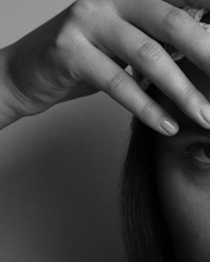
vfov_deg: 13.1
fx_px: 1119
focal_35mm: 144
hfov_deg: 10.5
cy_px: 281
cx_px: 271
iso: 250
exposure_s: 1/100
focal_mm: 36
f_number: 5
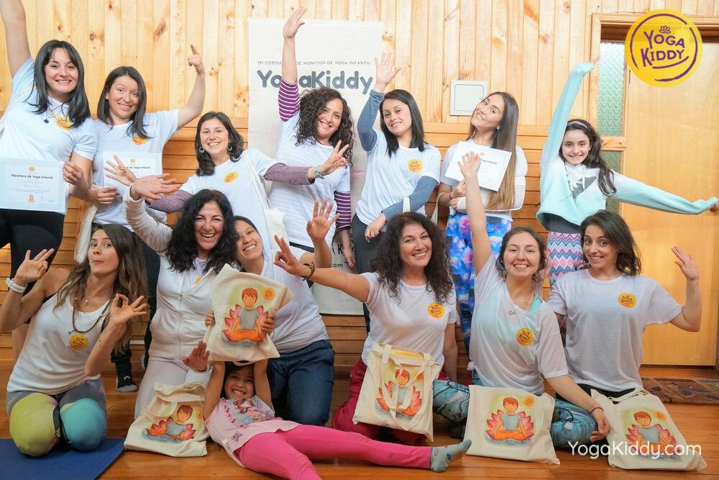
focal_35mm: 30
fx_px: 599
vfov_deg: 43.6
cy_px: 240
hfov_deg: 61.9
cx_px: 360
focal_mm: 20
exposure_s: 1/160
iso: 2000
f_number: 4
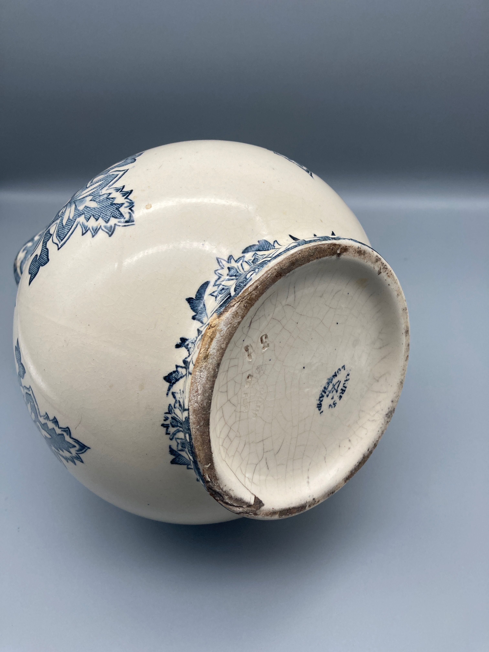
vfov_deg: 63.4
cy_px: 326
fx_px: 527
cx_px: 244
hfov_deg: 49.7
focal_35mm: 28
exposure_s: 1/121
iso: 50
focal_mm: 3.99
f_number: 1.8
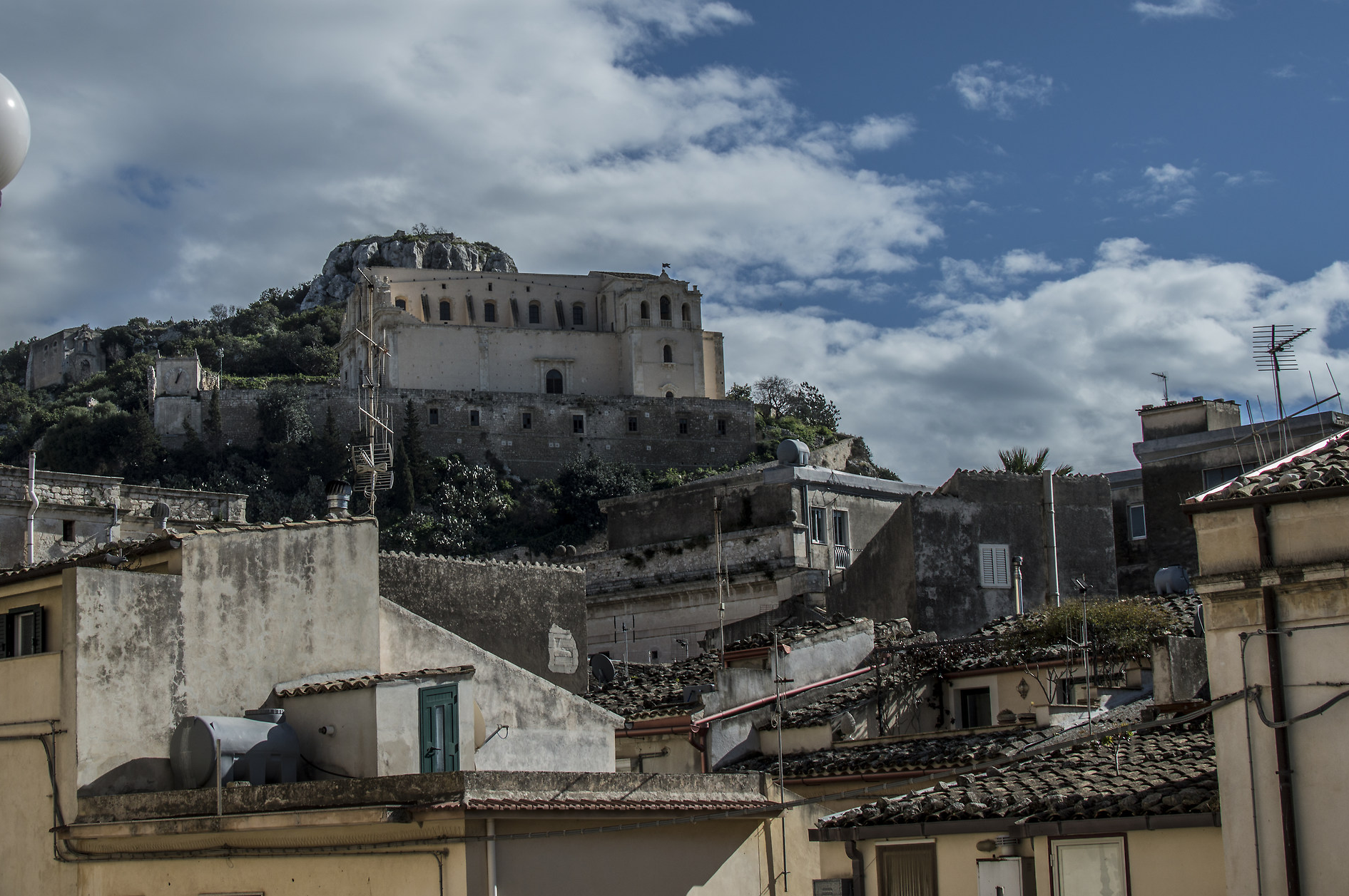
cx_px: 501
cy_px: 329
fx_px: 2495
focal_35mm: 67
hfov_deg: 30.1
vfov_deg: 20.3
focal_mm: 35
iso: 100
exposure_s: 1/250
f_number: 10
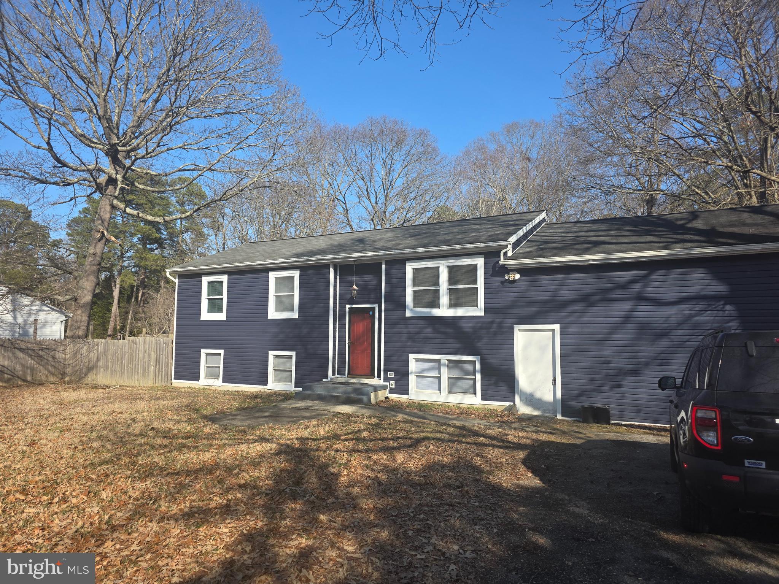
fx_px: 518
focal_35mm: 23
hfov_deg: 73.9
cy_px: 292
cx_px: 390
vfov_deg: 58.9
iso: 80
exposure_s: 1/3390
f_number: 1.7
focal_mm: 6.3
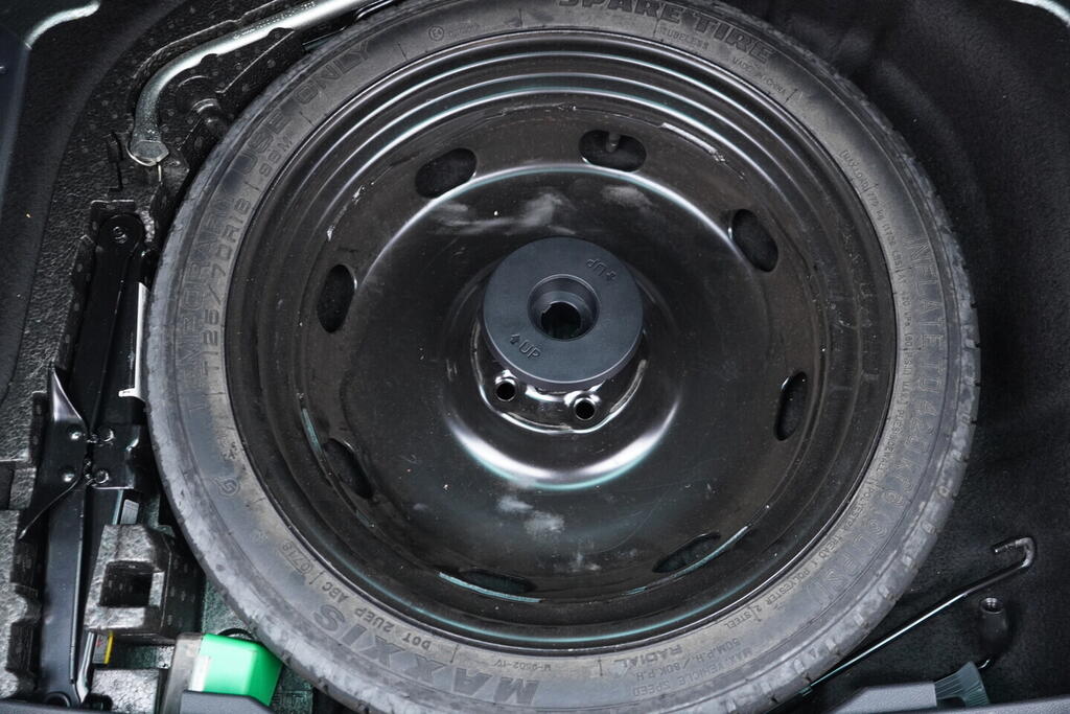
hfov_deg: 53.1
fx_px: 1070
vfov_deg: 36.9
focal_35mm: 36
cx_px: 535
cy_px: 357
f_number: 2.8
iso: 1000
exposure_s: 1/40
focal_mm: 24
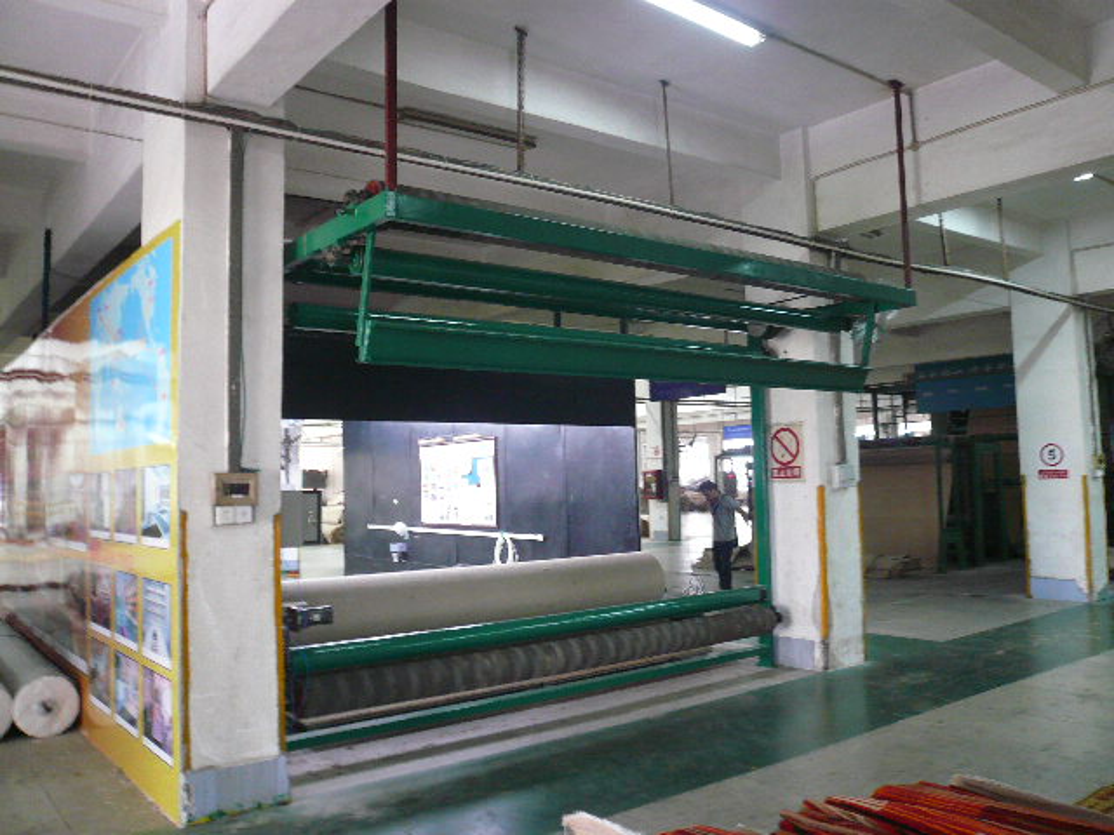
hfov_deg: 63.4
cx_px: 557
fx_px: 901
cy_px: 418
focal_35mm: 28
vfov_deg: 49.7
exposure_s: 1/8
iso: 200
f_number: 2.8
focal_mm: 4.6
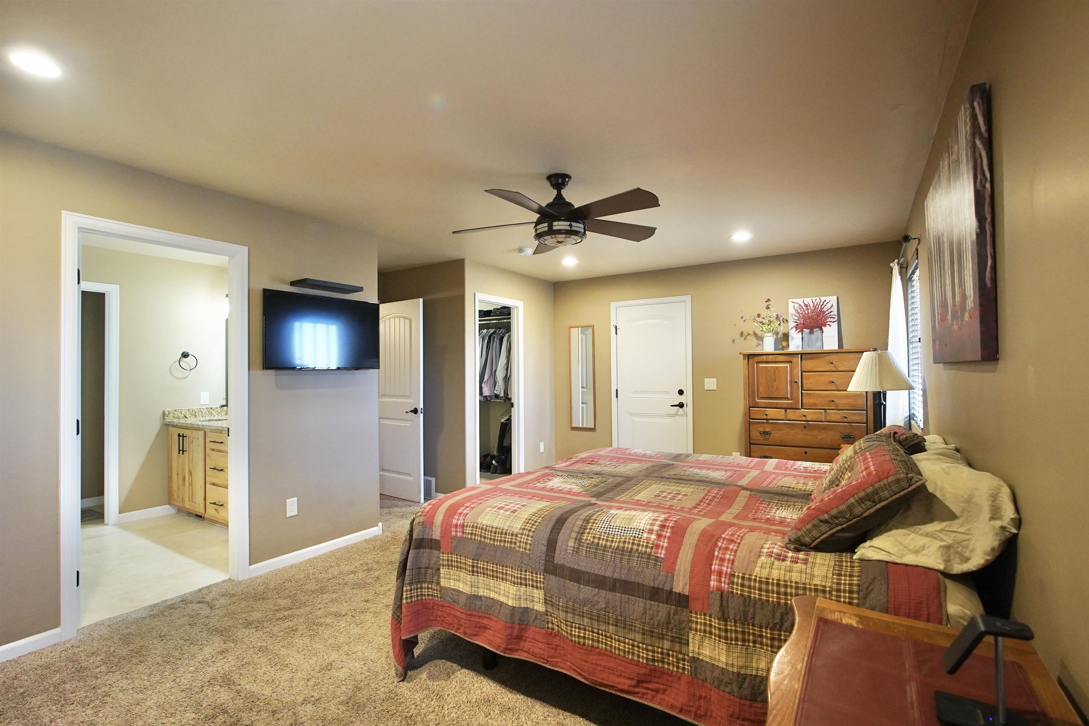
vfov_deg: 73.7
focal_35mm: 16
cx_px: 544
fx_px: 484
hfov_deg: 96.7
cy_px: 363
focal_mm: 11
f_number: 2.8
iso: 1600
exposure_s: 1/160
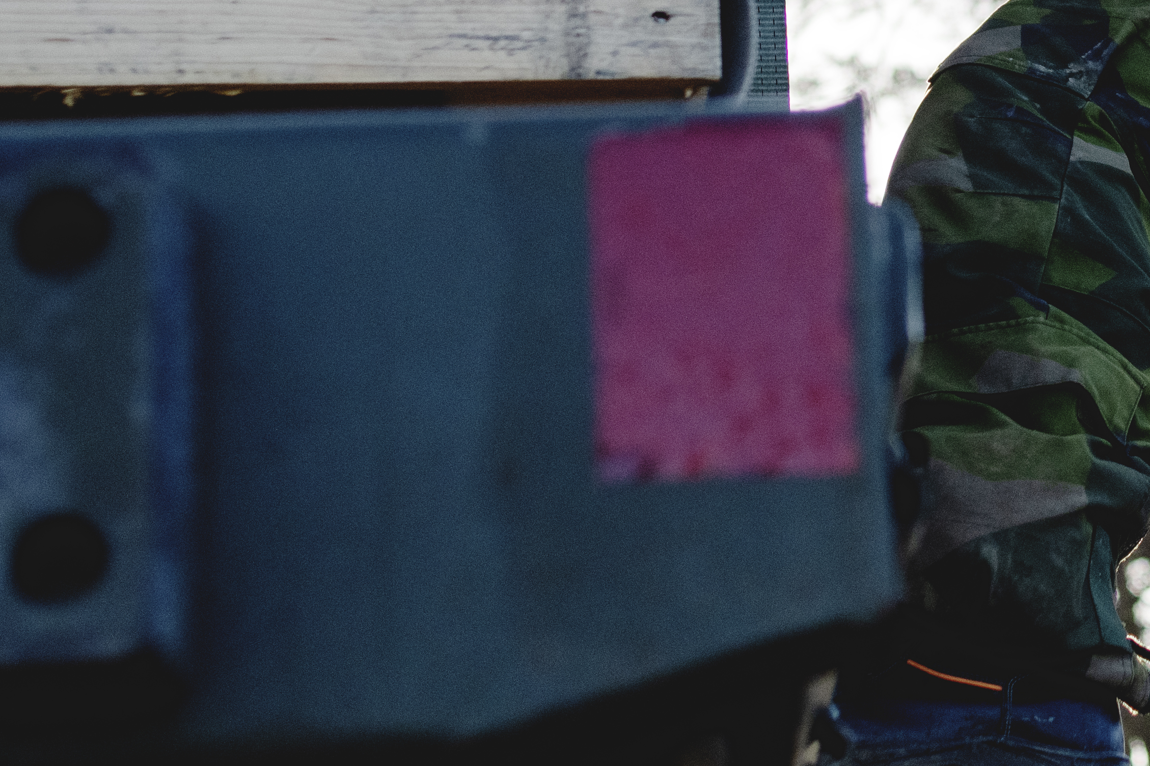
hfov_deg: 15.4
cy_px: -160
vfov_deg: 10.5
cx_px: 1375
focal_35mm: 128
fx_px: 4088
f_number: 3.5
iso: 400
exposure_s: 1/5000
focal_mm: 35
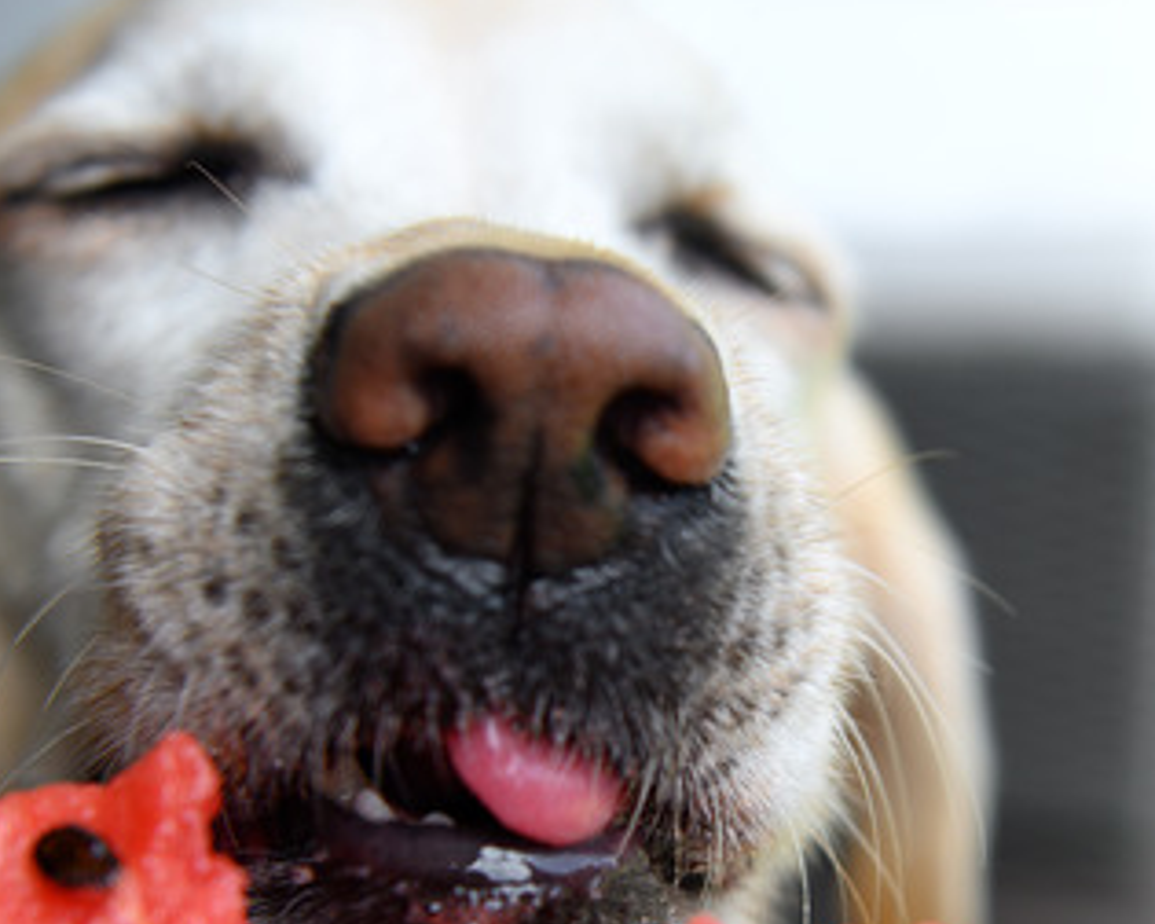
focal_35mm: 79
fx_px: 2700
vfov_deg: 19.2
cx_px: 733
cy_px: 722
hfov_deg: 24.1
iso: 125
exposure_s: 1/800
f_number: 2.8
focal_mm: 34
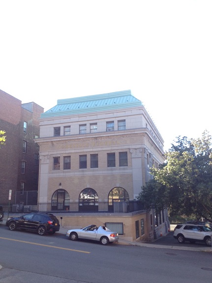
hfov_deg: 40.7
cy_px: 142
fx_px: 286
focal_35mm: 35
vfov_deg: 52.6
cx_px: 106
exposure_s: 1/254
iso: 50
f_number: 2.4
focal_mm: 4.28
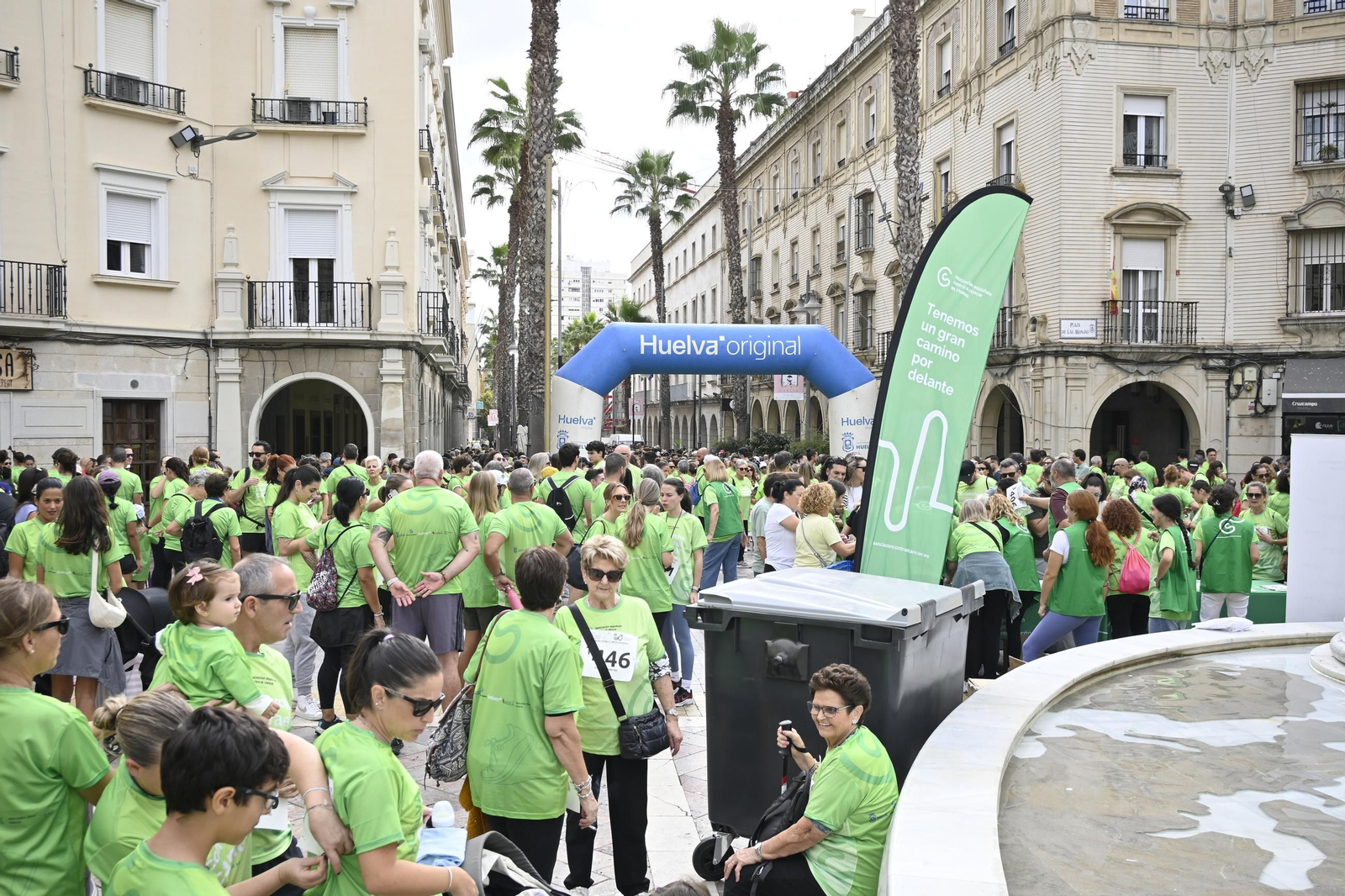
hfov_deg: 56.2
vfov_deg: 39.1
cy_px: 448
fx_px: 1261
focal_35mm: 34
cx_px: 672
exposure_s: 1/250
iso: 100
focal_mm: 22.5
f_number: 5
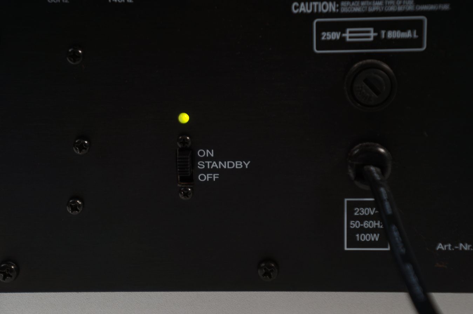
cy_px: 157
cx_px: 236
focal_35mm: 82
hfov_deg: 24.7
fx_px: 1082
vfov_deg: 16.5
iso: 200
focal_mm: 55
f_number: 5.6
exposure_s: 1/13
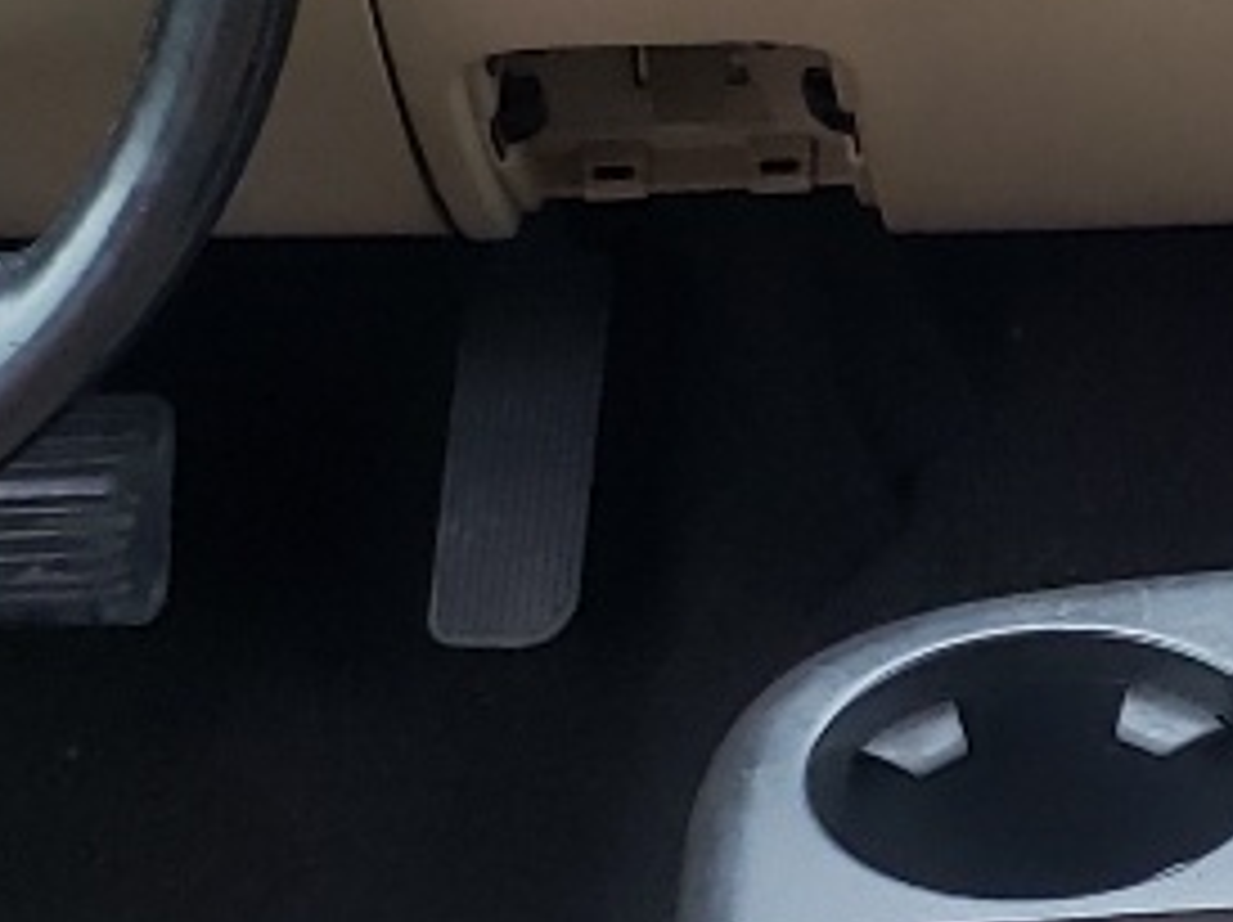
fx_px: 5409
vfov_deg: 9.7
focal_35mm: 152
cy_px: 868
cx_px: 1184
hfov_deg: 12.9
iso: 59
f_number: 1.5
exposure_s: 1/100
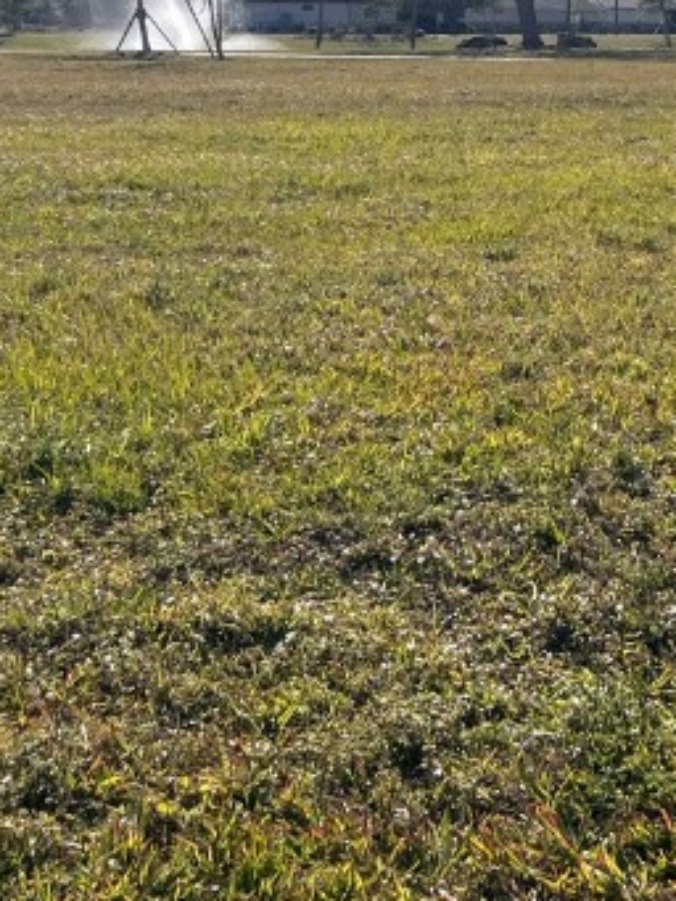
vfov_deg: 24.7
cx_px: 544
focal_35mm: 78
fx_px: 2030
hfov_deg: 18.7
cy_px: 209
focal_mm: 5.7
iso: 50
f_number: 1.5
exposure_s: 1/8696
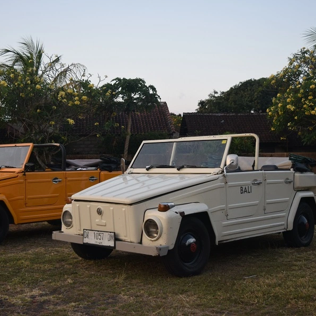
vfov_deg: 34.0
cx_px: 120
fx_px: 516
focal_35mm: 50
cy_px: 158
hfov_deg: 33.9
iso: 800
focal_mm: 26
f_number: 4
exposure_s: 1/1000
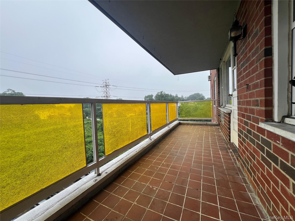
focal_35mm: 13
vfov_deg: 89.9
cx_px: 148
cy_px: 110
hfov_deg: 106.2
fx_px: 111
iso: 32
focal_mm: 1.57
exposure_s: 1/511
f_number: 1.8
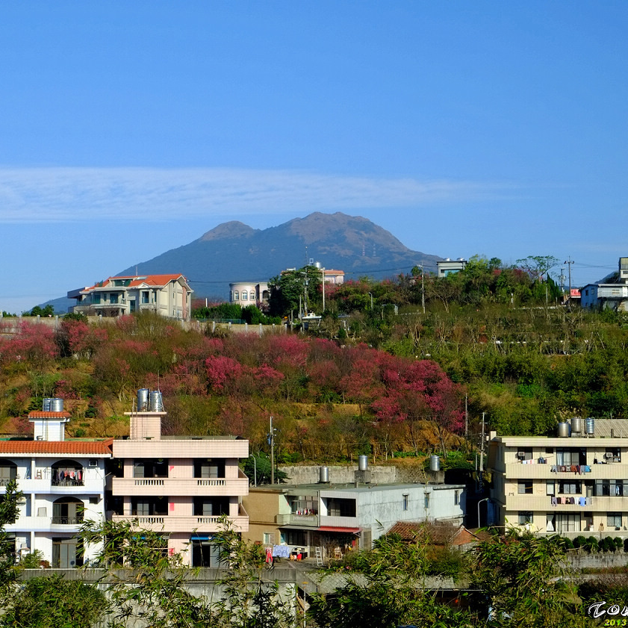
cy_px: 313
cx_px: 168
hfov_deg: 25.8
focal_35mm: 66
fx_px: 1355
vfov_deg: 26.1
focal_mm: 34.3
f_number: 14
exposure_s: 1/120
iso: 200
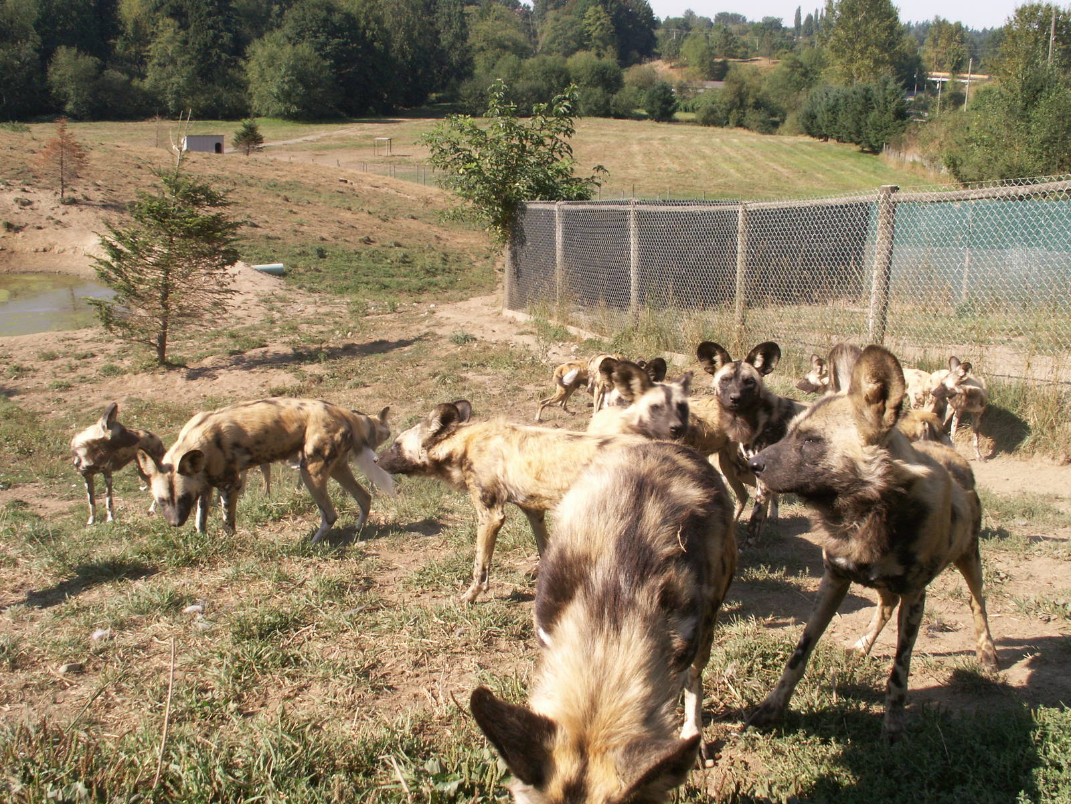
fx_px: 1083
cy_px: 402
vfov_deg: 40.7
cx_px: 536
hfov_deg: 52.6
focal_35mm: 35
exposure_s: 1/160
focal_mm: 5.86
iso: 50
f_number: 6.3
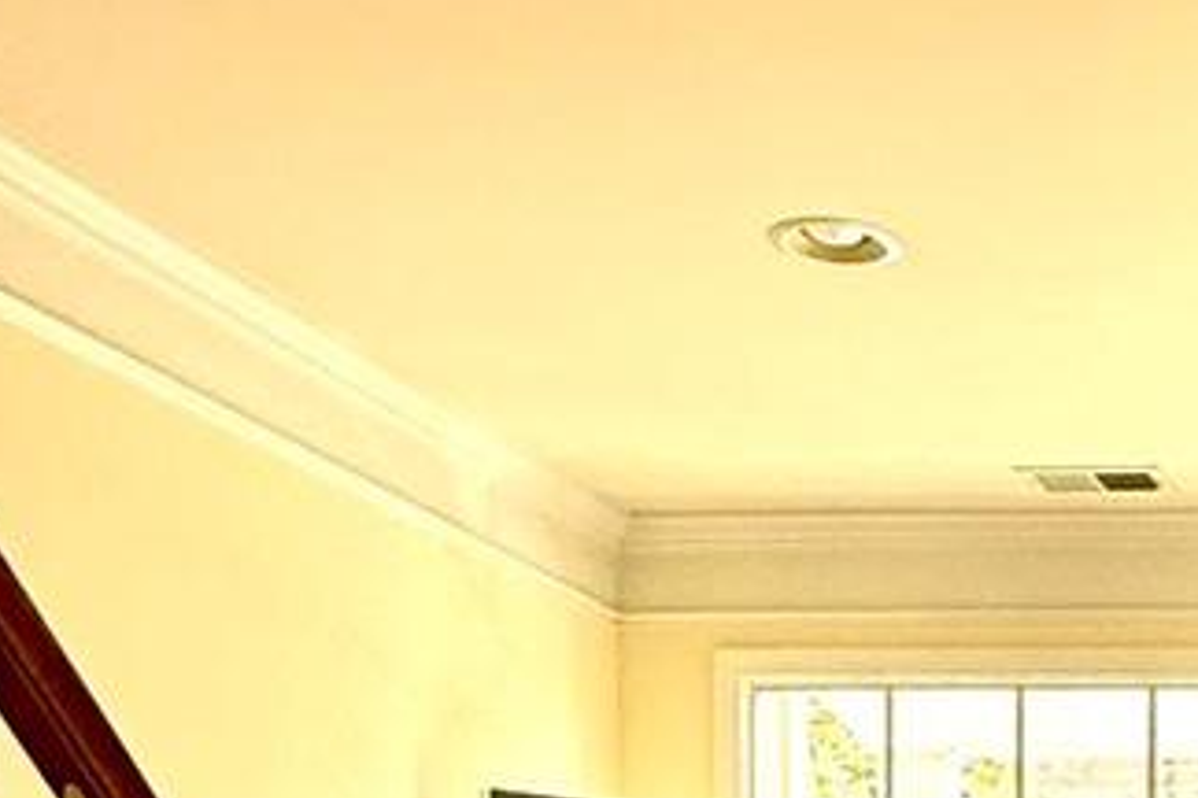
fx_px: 2296
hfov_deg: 25.6
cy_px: 1330
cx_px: 1512
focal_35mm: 69
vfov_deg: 17.0
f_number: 2.2
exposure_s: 1/141
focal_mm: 2.22
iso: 64
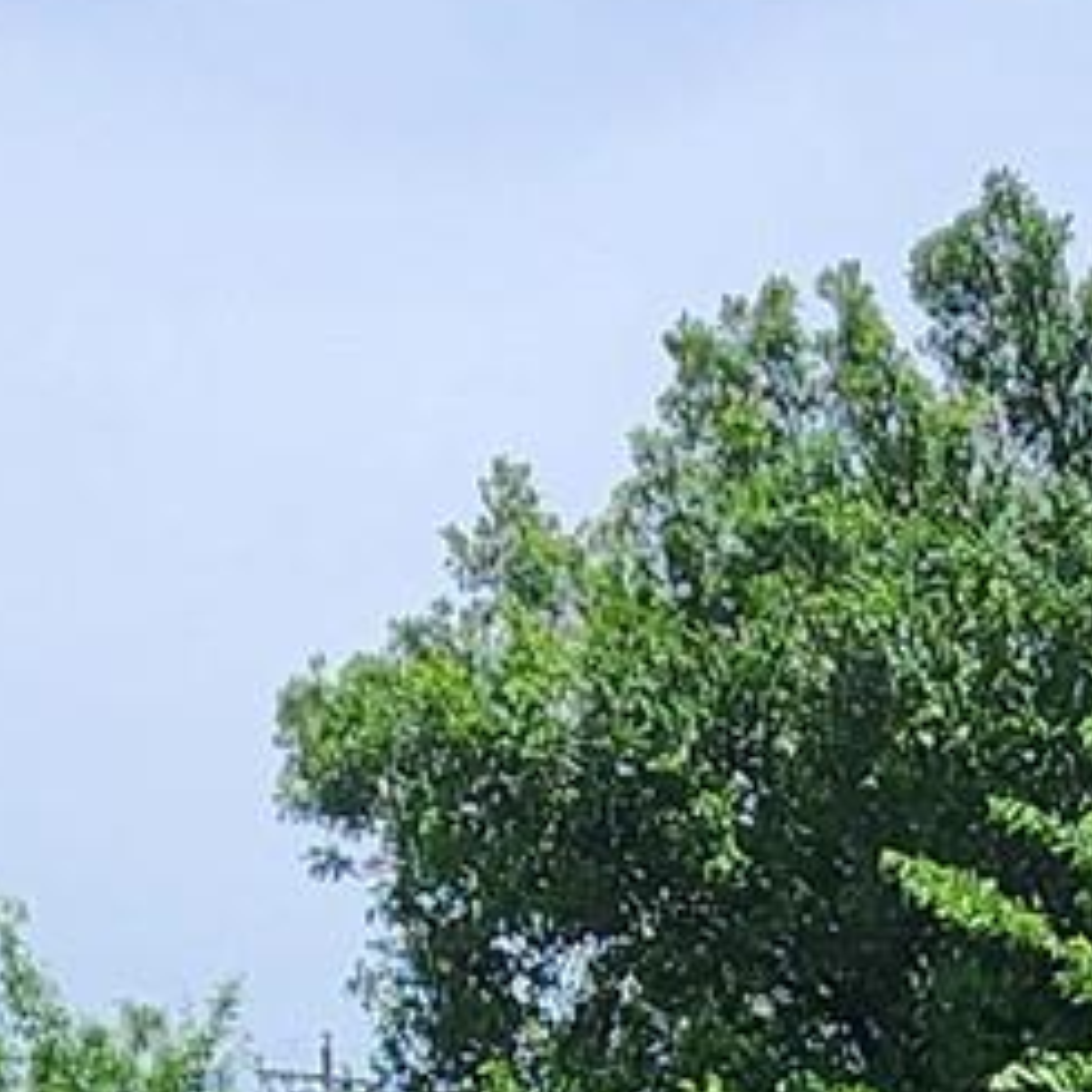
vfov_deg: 13.5
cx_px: 1252
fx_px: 3426
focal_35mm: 96
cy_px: 2572
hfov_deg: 17.4
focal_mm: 2.2
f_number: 2.2
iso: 50
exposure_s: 1/2259
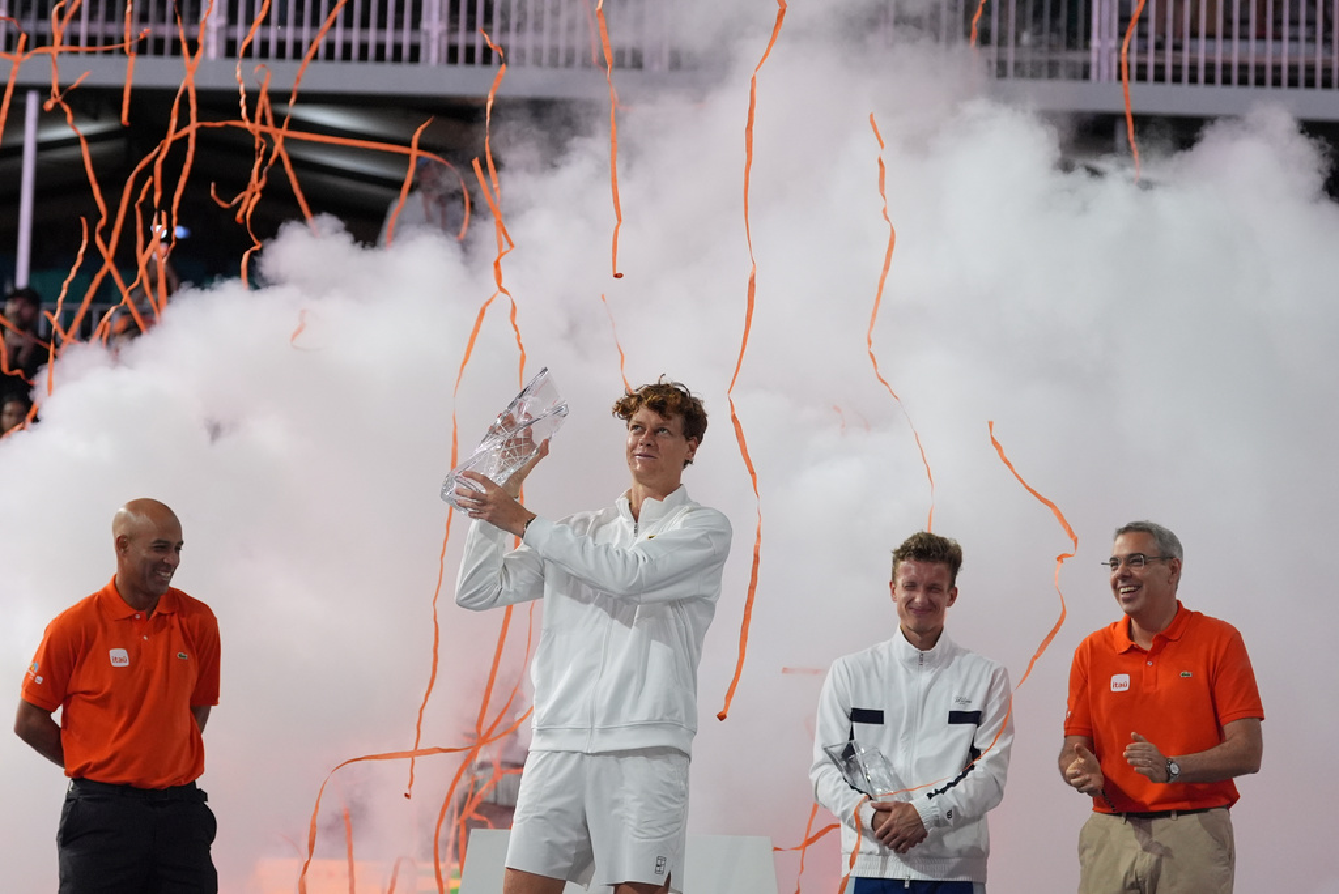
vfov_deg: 10.4
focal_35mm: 132
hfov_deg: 15.5
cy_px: 447
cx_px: 670
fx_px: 4912
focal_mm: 88
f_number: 2.8
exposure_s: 1/1600
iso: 1600
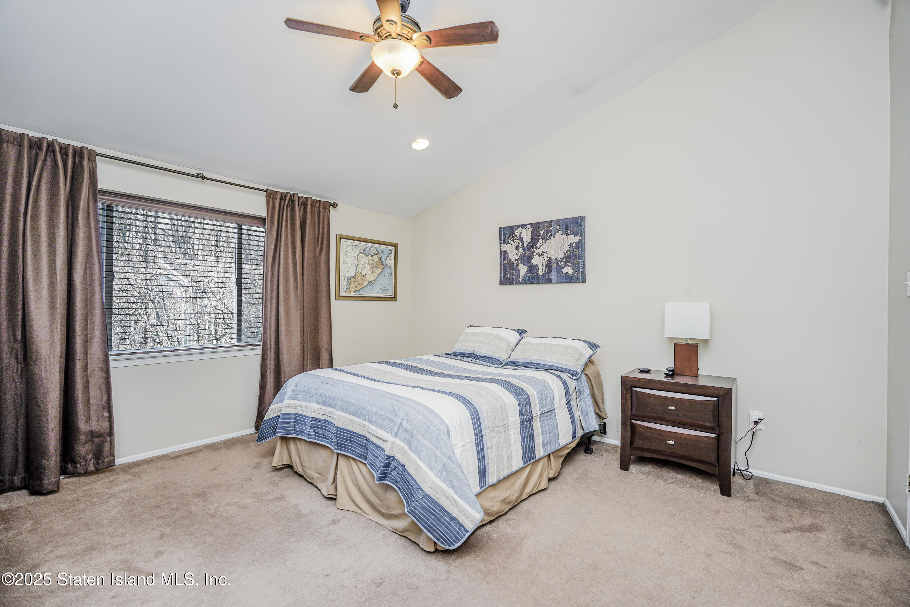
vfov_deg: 73.7
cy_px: 304
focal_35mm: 16
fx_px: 404
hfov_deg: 96.7
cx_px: 455
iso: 100
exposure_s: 1/30
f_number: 4
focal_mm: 16
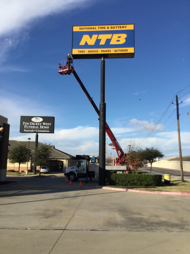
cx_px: 95
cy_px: 127
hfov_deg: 45.4
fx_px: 227
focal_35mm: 31
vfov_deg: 58.4
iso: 25
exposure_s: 1/1664
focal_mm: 3.3
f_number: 2.4
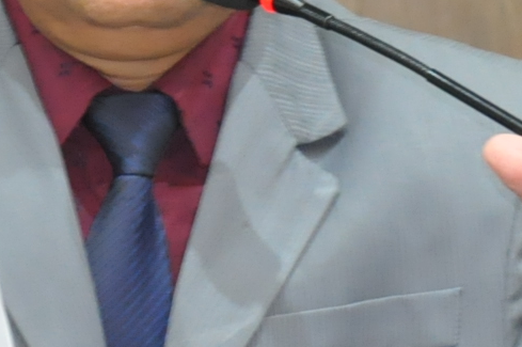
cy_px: -46
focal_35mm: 526
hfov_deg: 3.9
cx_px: 46
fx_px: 7619
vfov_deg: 2.6
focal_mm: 80
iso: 2000
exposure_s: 1/60
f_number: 5.3
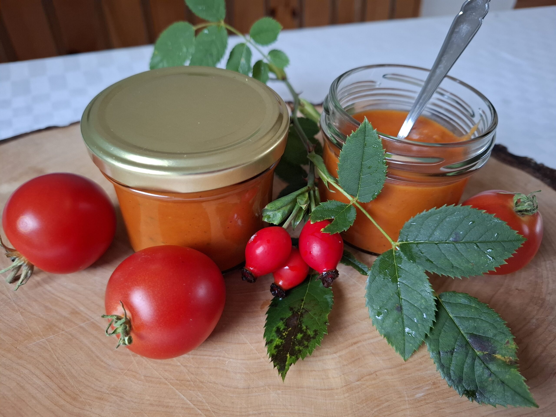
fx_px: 369
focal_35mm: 23
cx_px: 278
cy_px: 208
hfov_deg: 73.9
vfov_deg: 58.9
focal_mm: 5.54
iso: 400
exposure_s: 1/33
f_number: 1.8
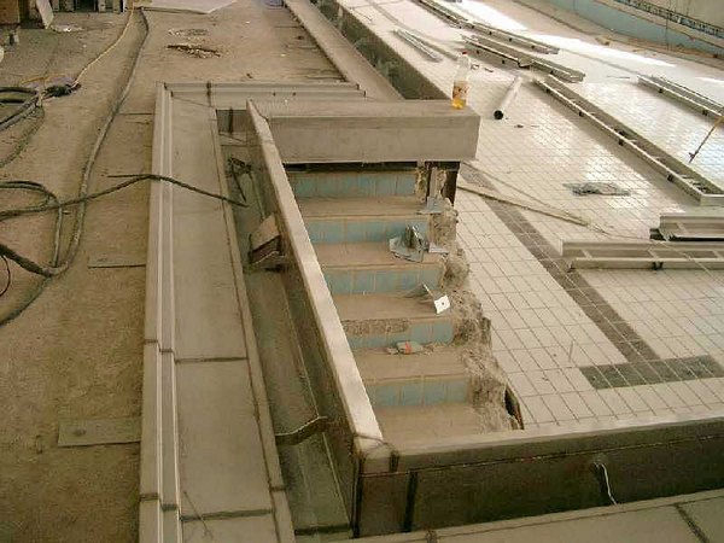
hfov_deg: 50.1
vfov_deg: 38.7
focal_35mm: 37
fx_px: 774
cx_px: 362
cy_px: 272
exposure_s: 1/125
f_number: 2.6
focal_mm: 7.6
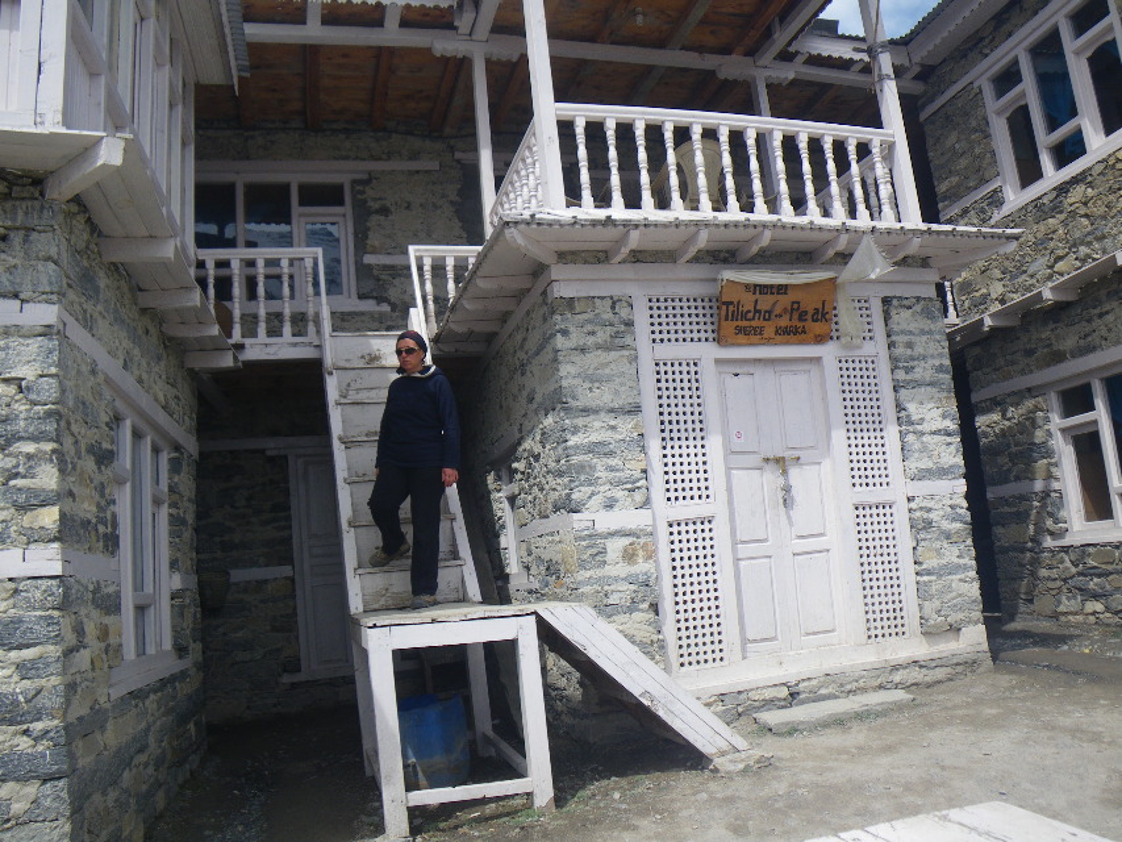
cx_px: 561
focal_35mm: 28
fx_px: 908
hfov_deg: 63.4
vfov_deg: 49.8
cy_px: 421
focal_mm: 5
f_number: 4.2
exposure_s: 1/400
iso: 50
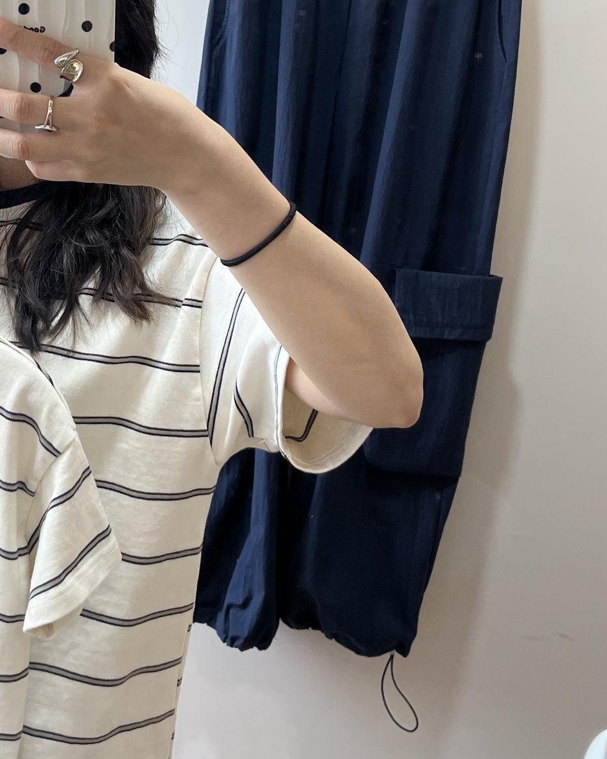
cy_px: 217
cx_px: 108
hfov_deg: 28.4
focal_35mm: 52
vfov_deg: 35.4
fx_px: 1168
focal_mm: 5.1
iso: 80
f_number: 1.6
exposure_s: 1/120
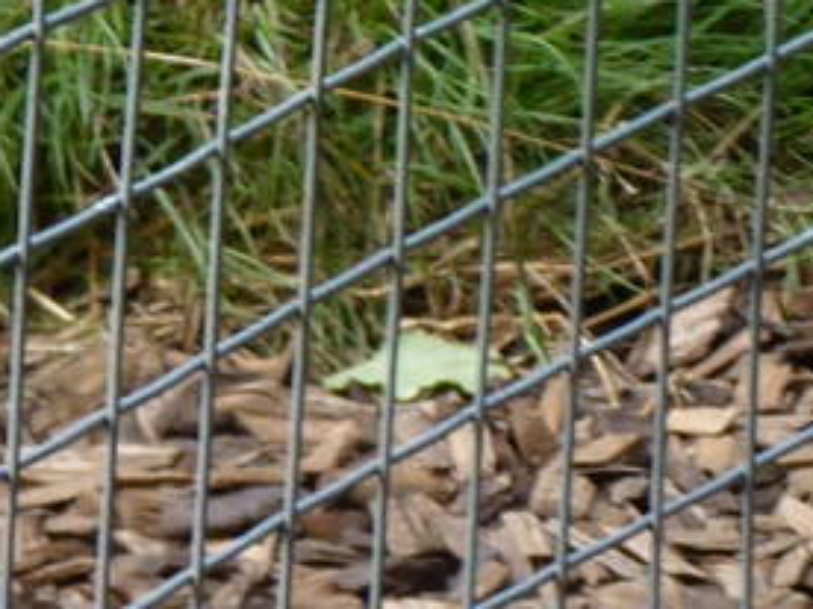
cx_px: 80
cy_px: 21
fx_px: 18812
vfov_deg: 1.9
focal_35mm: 801
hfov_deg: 2.5
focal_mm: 24.5
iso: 80
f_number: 3.6
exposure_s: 1/100
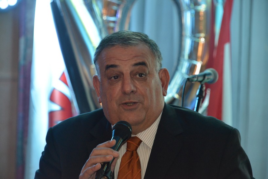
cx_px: 134
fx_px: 1861
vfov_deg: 5.5
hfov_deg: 8.2
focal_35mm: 250
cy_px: 90
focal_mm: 250
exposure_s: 1/100
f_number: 8
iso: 5000
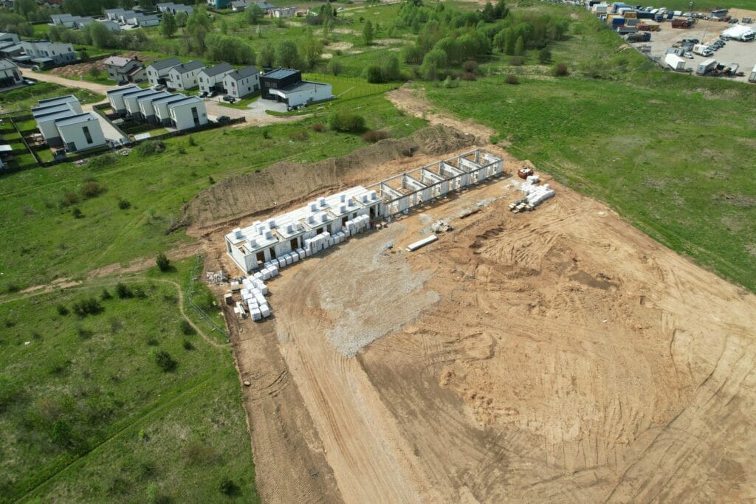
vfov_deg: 57.2
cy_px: 252
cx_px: 378
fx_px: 462
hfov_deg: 78.6
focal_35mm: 22
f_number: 2.8
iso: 110
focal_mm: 8.38
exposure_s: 1/2000
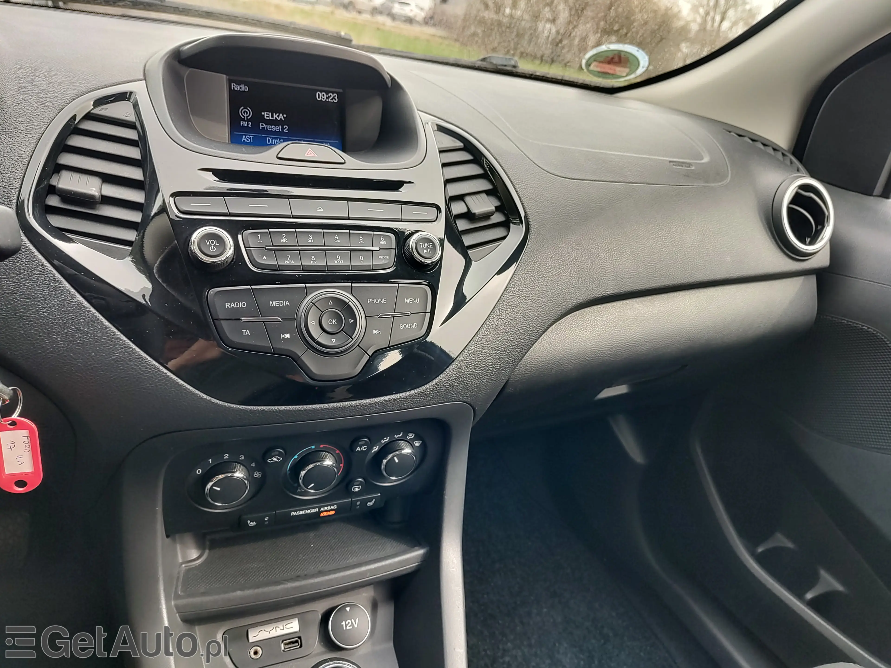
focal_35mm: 23
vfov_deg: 58.9
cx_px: 446
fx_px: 592
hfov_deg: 73.9
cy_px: 334
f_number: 1.8
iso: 100
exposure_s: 1/190
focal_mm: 5.56
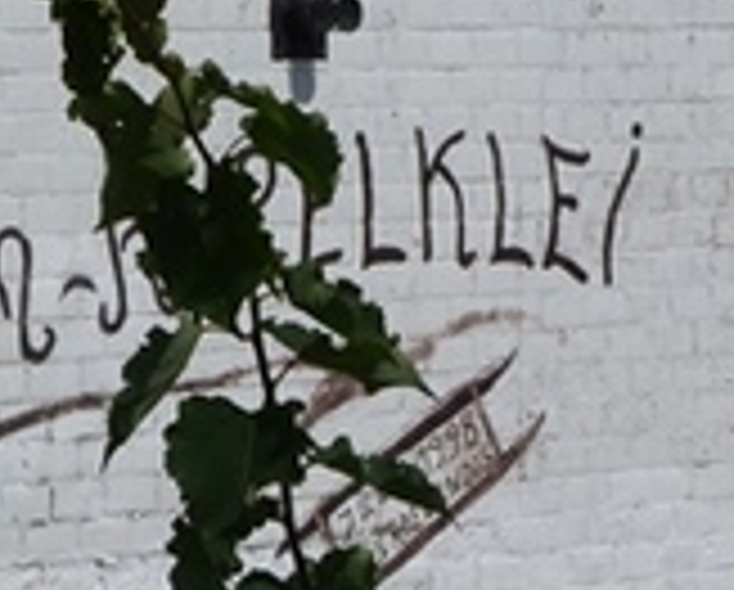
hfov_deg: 7.0
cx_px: 324
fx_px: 6006
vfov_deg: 5.6
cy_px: 387
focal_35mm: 276
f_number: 5.6
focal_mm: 13.8
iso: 80
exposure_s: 1/1300
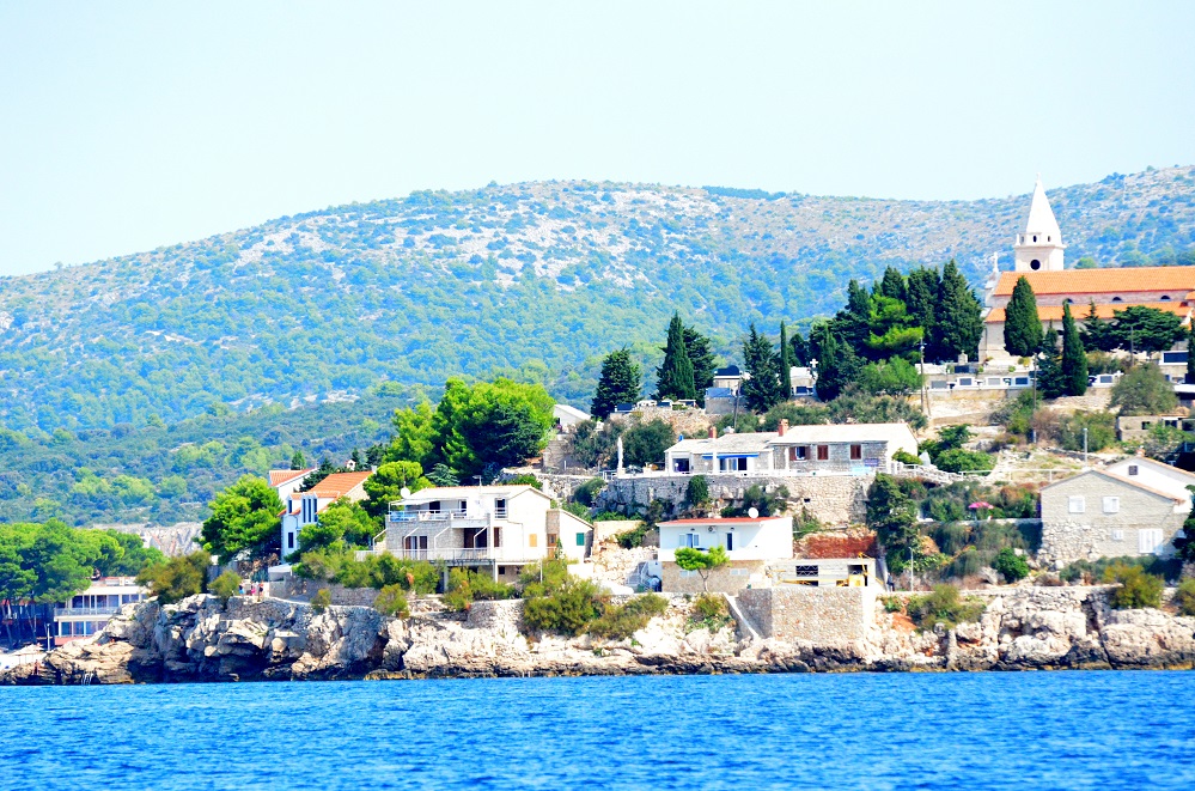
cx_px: 598
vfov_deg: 4.6
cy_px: 396
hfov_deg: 6.9
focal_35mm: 300
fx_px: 9935
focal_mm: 200
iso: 4000
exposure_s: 1/8000
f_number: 5.6
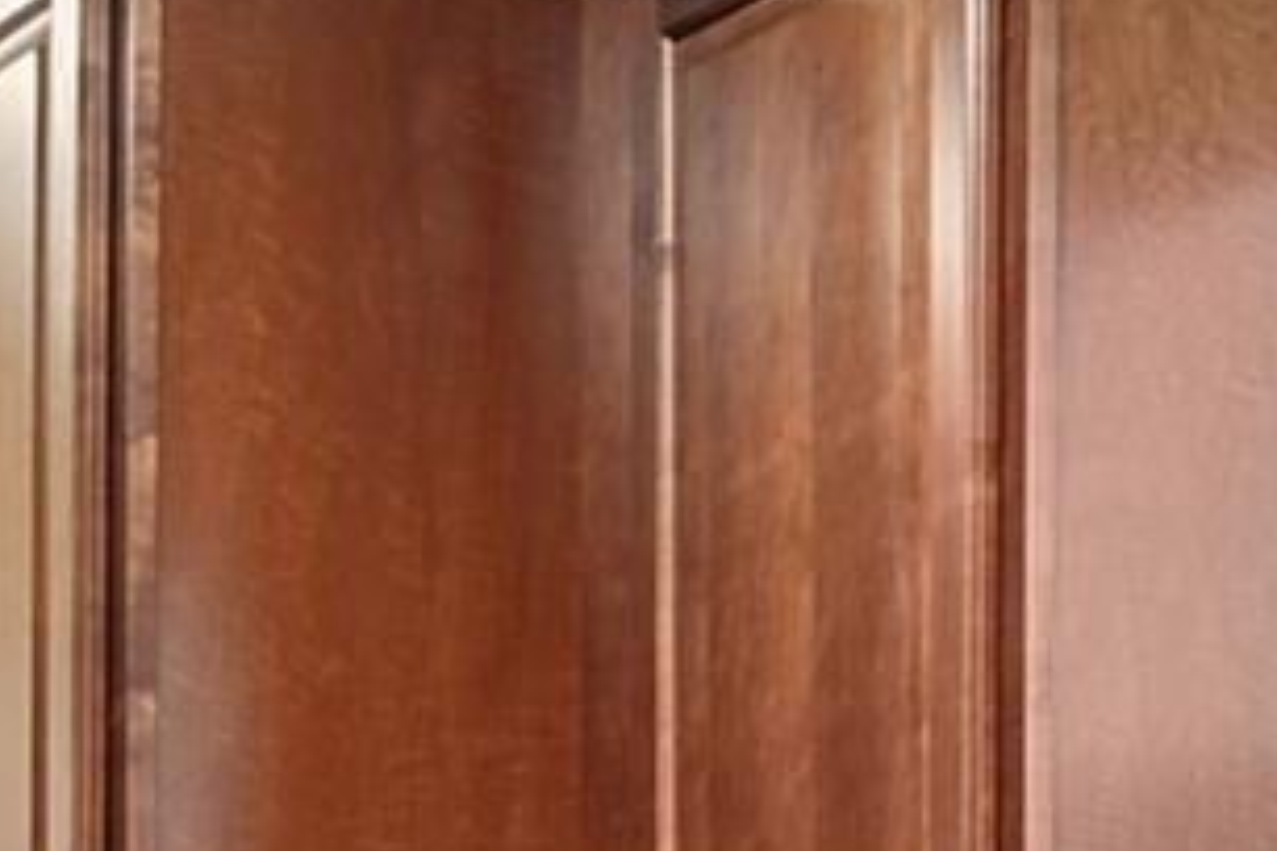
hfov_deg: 20.0
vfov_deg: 13.4
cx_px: 1623
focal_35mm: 94
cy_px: 1393
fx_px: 3334
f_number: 9
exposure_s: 1/1.25
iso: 100
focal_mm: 12
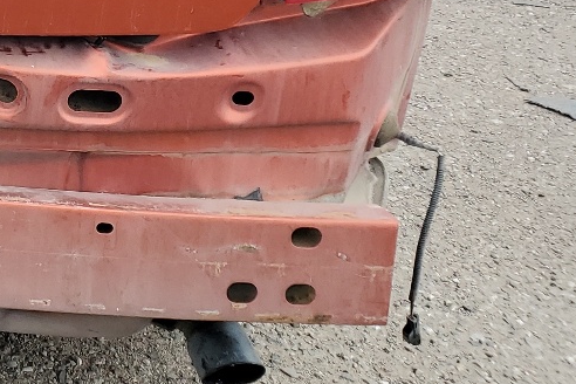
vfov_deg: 14.8
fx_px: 1408
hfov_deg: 21.0
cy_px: -116
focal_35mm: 88
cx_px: -176
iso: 50
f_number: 1.5
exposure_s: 1/909
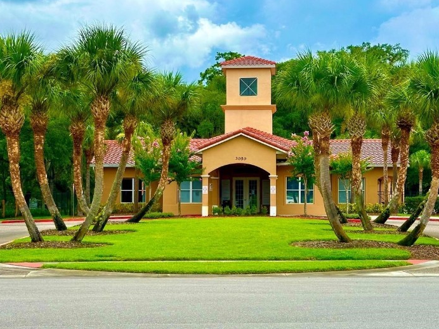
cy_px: 191
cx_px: 218
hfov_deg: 27.4
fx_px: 900
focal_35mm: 71
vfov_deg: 20.7
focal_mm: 6.86
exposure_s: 1/3058
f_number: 1.78
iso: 64
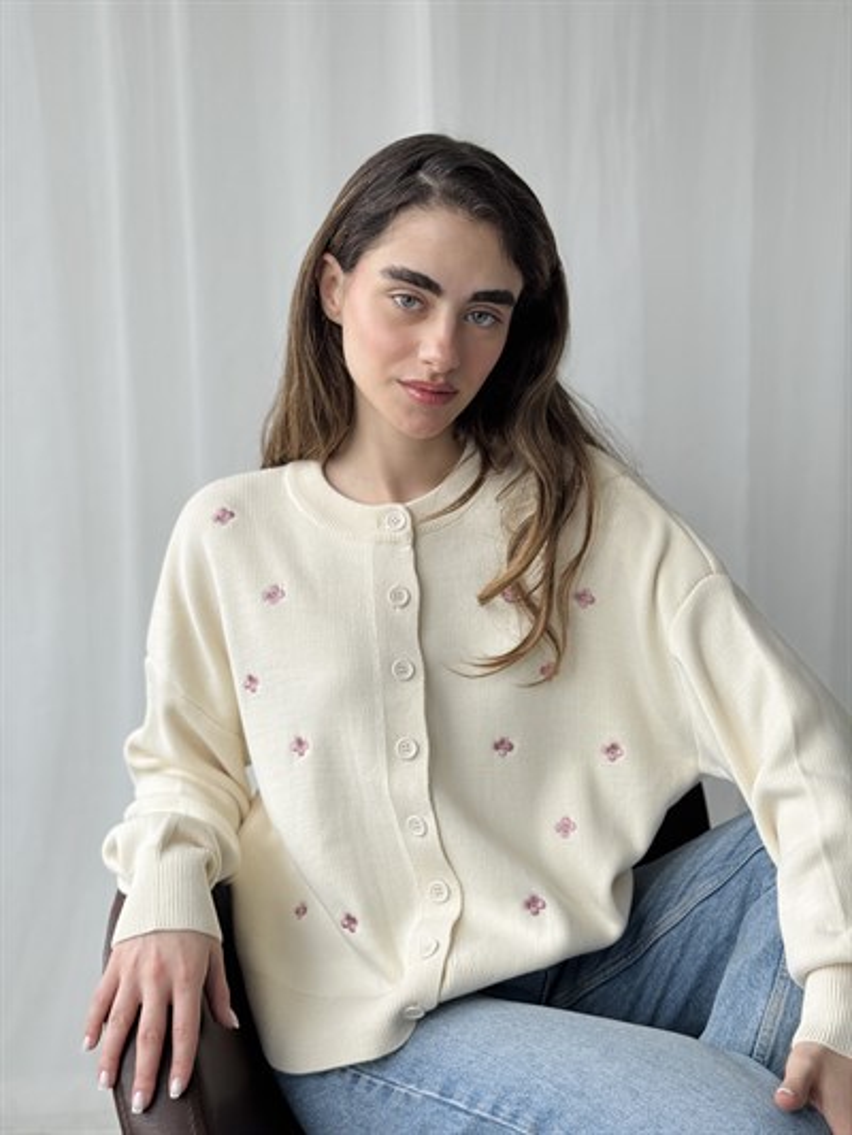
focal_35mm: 48
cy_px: 568
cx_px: 426
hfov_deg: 30.3
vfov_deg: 39.6
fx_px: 1575
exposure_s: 1/331
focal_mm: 6.76
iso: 64
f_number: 1.78
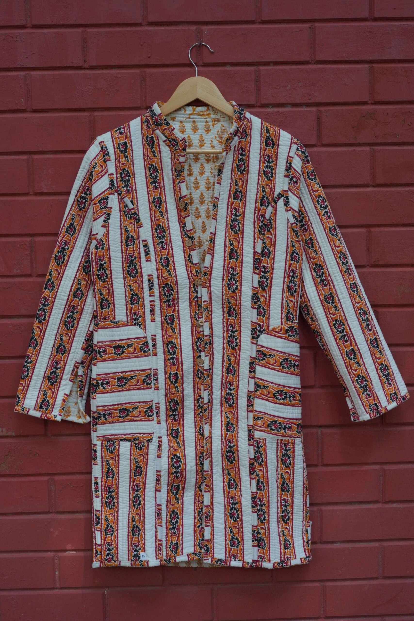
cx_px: 207
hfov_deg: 27.0
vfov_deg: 39.6
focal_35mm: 50
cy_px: 310
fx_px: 862
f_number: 8
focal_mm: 50
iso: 400
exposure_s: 1/200
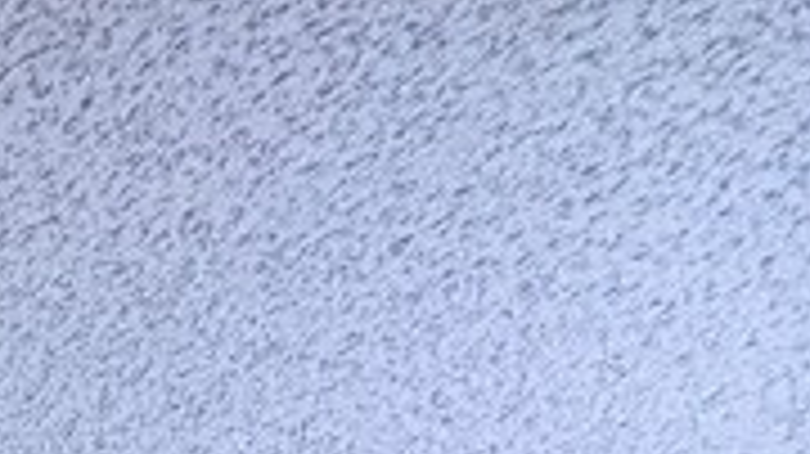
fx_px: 1867
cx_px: -1256
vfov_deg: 8.5
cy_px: 1717
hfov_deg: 14.0
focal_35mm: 87
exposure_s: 1/120
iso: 125
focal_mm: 2.22
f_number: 2.2
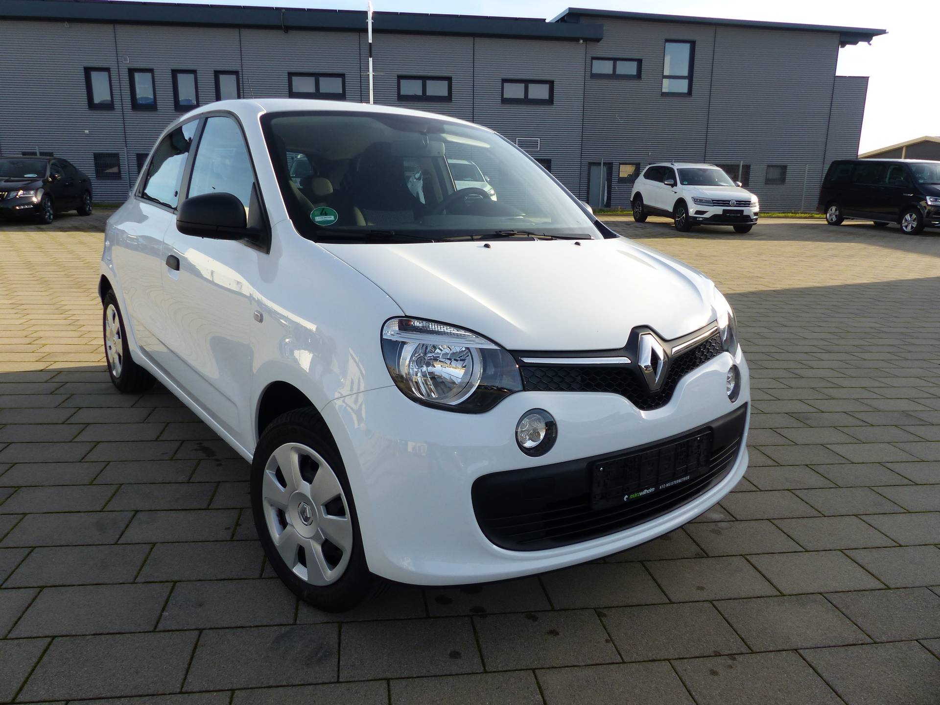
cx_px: 470
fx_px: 679
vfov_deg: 54.9
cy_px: 352
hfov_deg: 69.4
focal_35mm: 25
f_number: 4
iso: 100
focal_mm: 4.5
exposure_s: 1/400
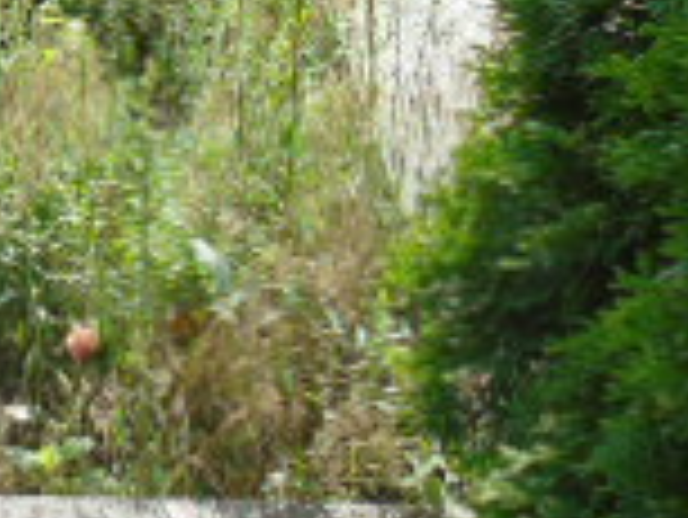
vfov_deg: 12.1
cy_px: -23
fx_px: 2407
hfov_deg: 15.2
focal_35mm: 121
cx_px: -315
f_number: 3.6
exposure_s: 1/400
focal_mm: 5.2
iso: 80
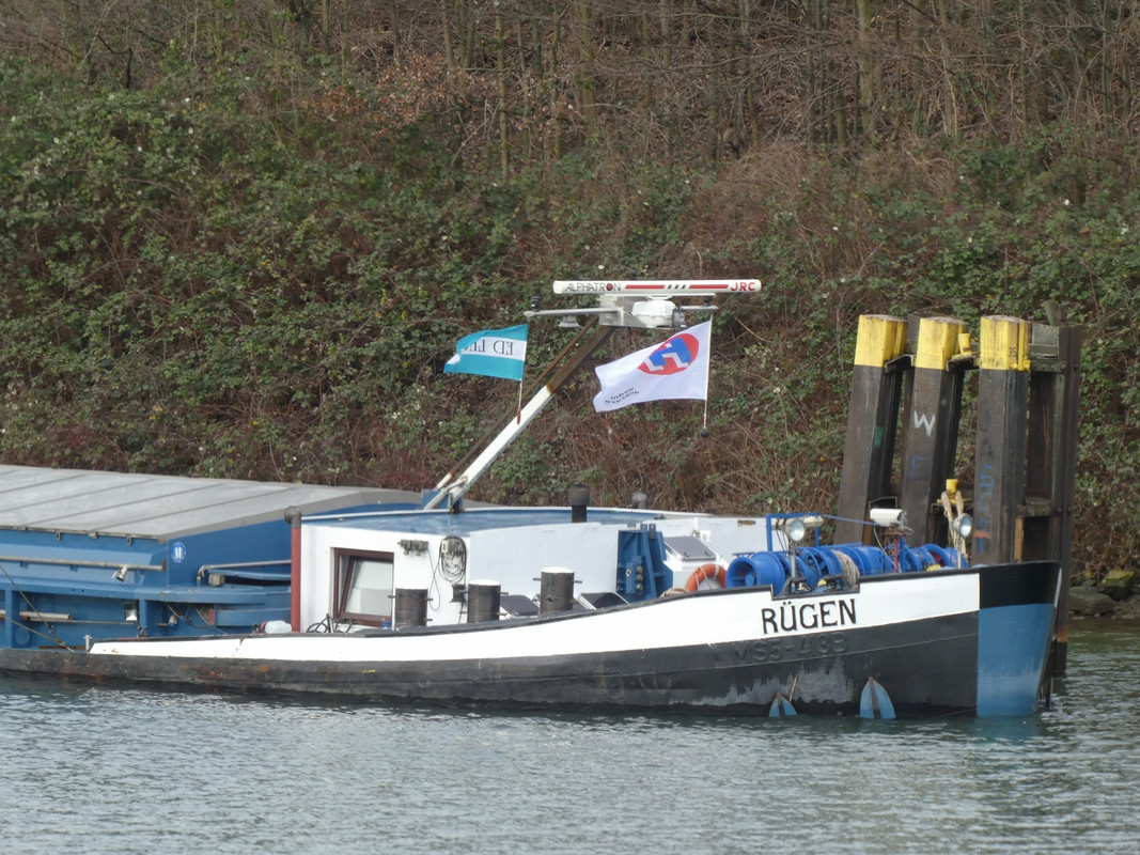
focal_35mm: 400
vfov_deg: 3.7
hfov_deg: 5.0
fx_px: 13172
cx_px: 570
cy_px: 428
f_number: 6
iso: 160
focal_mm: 71.7
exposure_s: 1/100
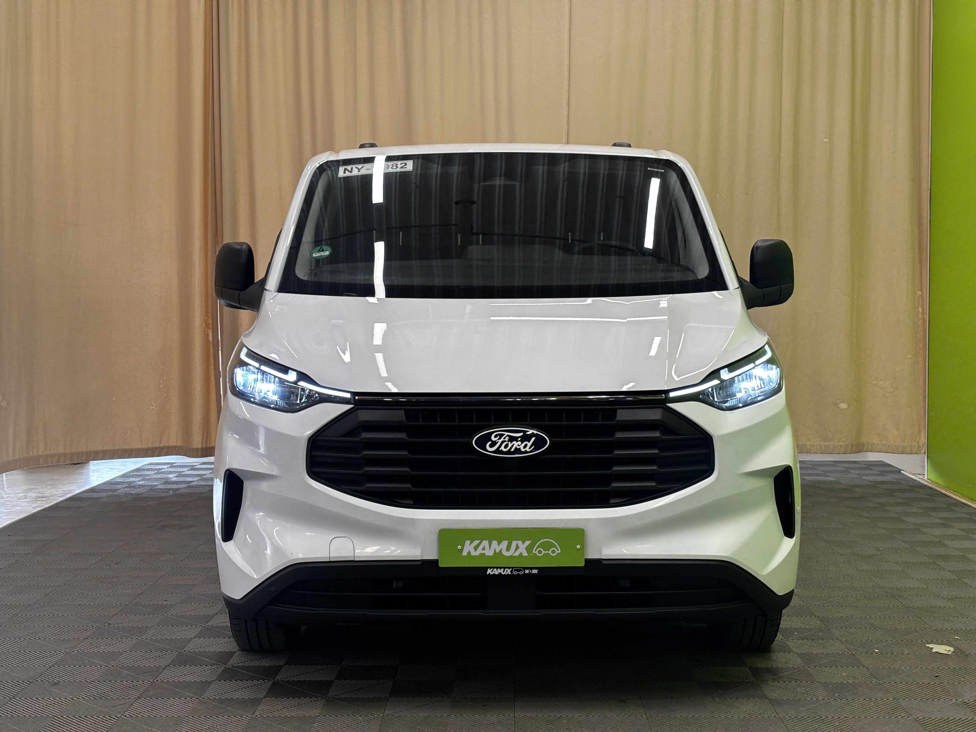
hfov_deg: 36.8
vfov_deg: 28.0
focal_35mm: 52
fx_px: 1466
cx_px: 488
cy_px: 366
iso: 32
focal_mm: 5.96
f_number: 1.6
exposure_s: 1/100
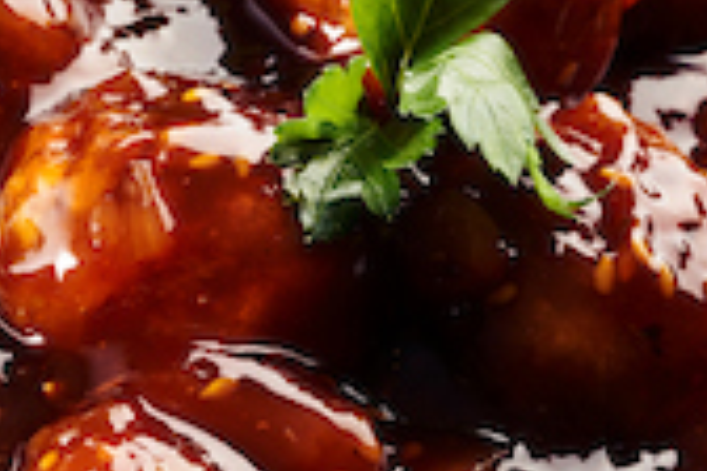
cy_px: 214
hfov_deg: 6.4
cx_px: 0
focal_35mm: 321
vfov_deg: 4.3
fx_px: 6304
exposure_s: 1/125
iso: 250
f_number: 11
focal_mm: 90
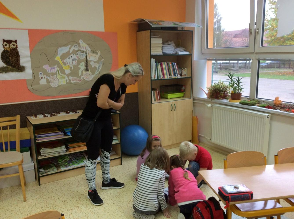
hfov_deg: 56.9
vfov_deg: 44.0
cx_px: 147
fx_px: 271
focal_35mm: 32
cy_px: 110
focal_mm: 3.3
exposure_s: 1/25
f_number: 2.4
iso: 40
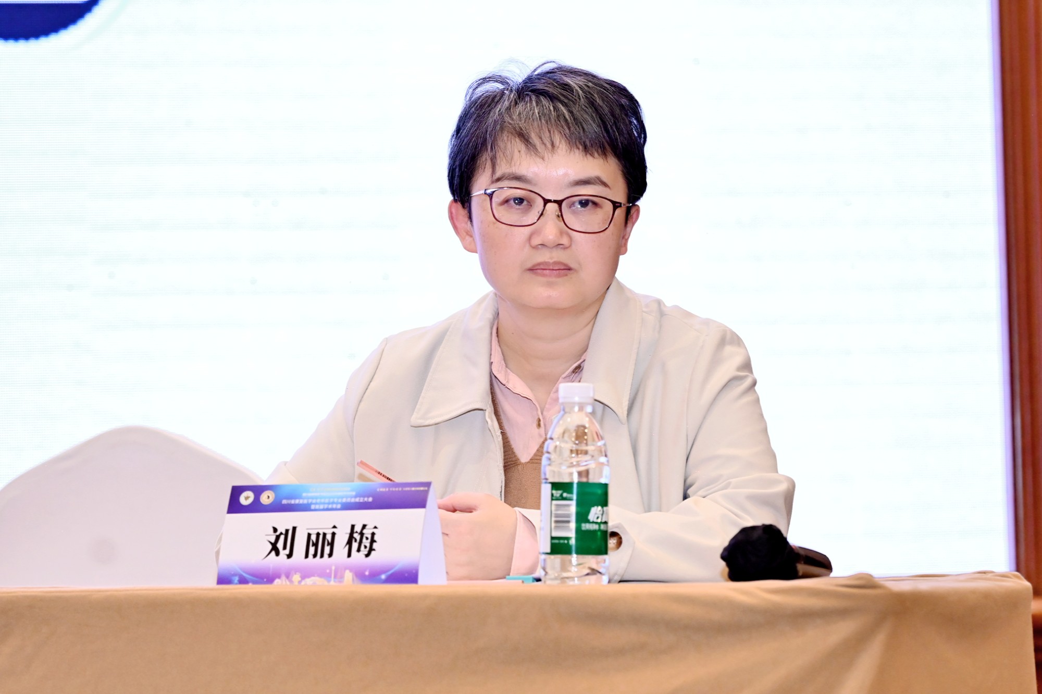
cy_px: 347
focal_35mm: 133
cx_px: 521
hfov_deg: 15.4
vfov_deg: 10.3
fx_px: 3848
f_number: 4
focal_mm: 89
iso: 2000
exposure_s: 1/160
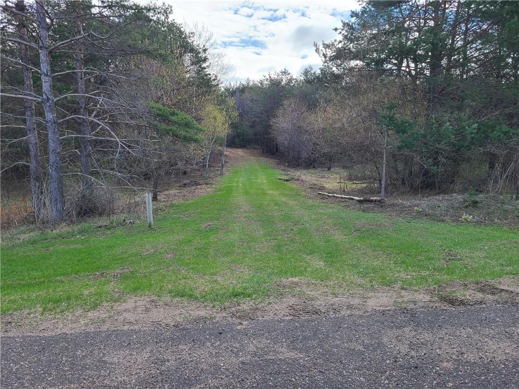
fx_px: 390
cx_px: 260
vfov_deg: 53.1
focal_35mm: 26
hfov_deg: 67.3
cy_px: 194
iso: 40
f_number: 1.8
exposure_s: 1/722
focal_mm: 5.4
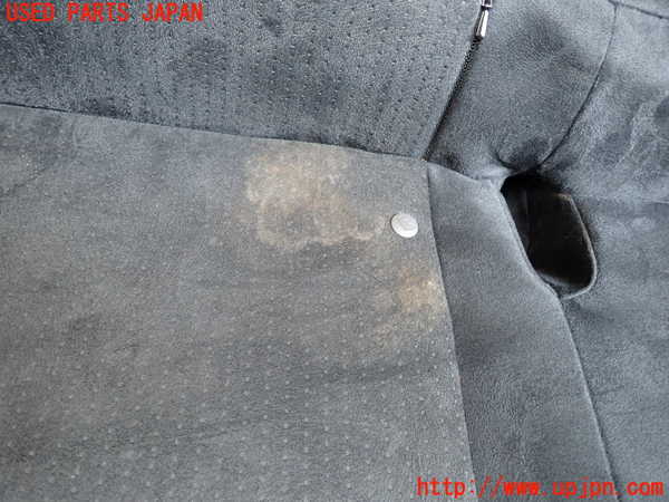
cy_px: 251
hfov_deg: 69.4
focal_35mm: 25
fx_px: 483
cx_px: 334
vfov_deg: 54.9
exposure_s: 1/40
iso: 200
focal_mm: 4.5
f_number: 2
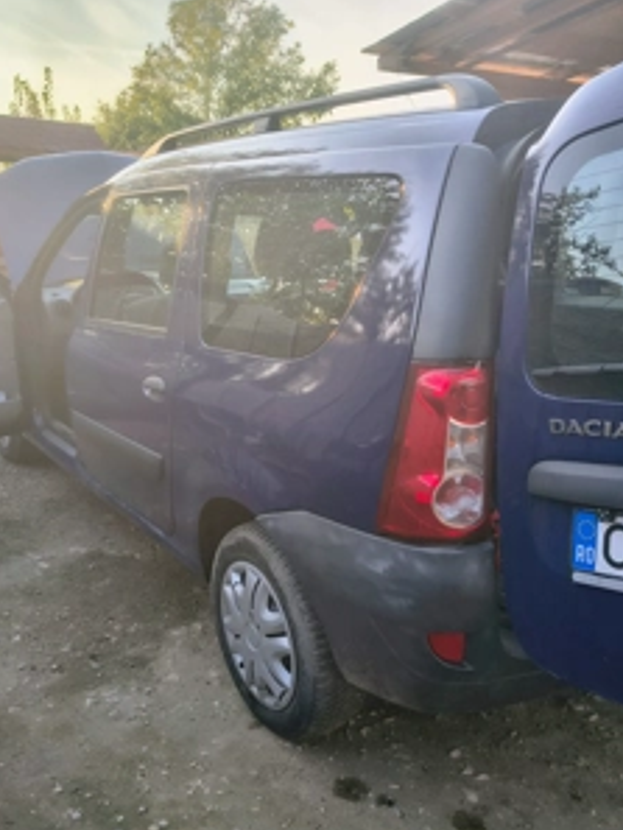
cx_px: 327
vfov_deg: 58.1
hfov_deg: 45.5
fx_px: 743
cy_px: 469
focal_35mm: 31
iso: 100
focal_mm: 5.56
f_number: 1.8
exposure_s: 1/394
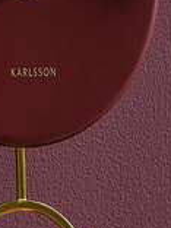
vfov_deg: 2.3
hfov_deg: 1.7
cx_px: -89
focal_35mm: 853
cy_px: 110
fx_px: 5618
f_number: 7.1
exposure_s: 1/100
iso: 31
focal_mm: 160
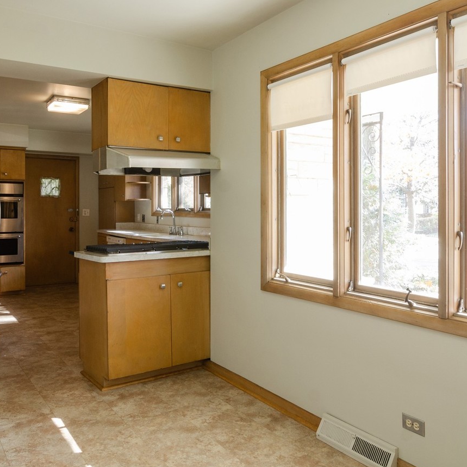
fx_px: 443
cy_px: 207
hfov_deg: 55.5
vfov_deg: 55.5
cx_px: 212
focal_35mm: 29
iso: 200
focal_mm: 12
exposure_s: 1/4
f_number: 8
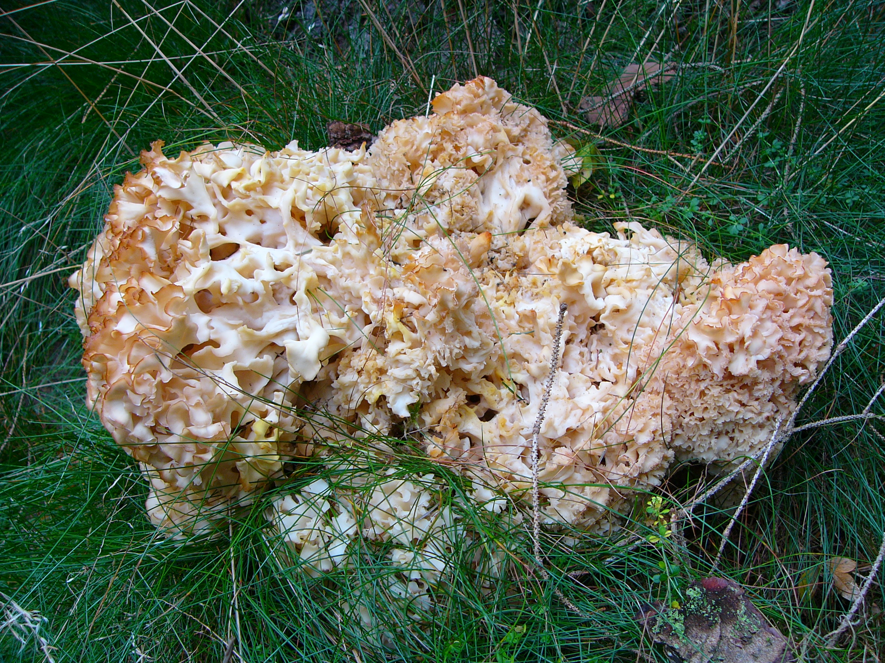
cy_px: 332
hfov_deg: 51.4
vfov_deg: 39.7
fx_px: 920
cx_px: 442
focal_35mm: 36
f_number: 2.8
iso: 50
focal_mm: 6
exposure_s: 1/40
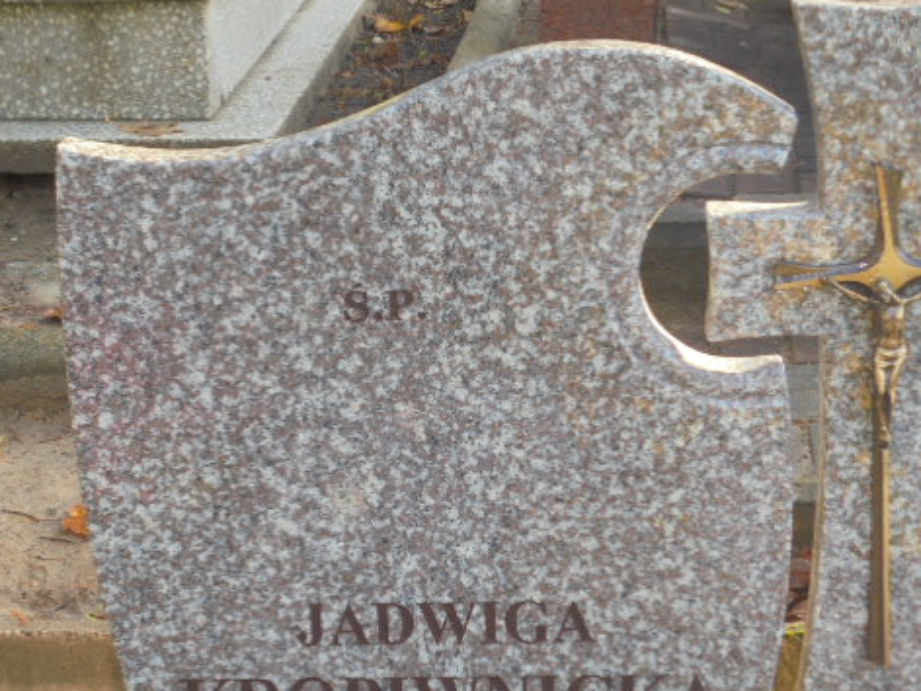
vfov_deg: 19.3
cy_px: 435
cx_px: 439
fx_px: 2022
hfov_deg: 25.7
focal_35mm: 76
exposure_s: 1/30
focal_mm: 10.1
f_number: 5.2
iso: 100
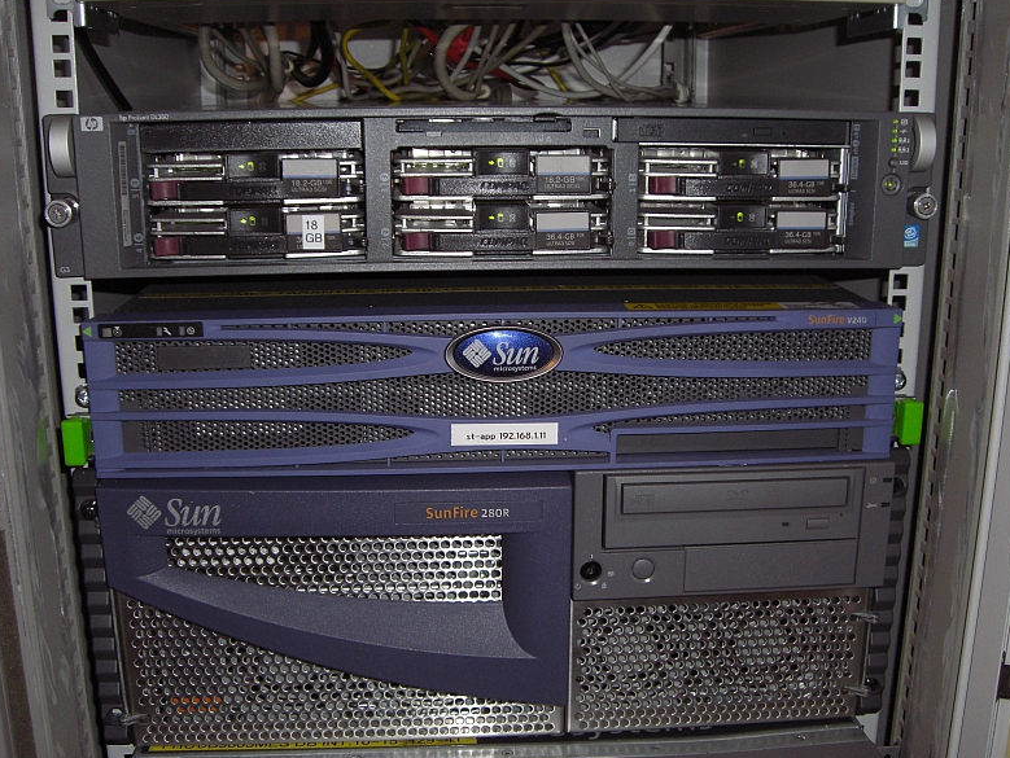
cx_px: 510
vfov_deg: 36.8
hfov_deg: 47.8
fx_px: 1138
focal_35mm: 39
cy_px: 382
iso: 100
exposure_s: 1/30
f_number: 2.7
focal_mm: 6.2
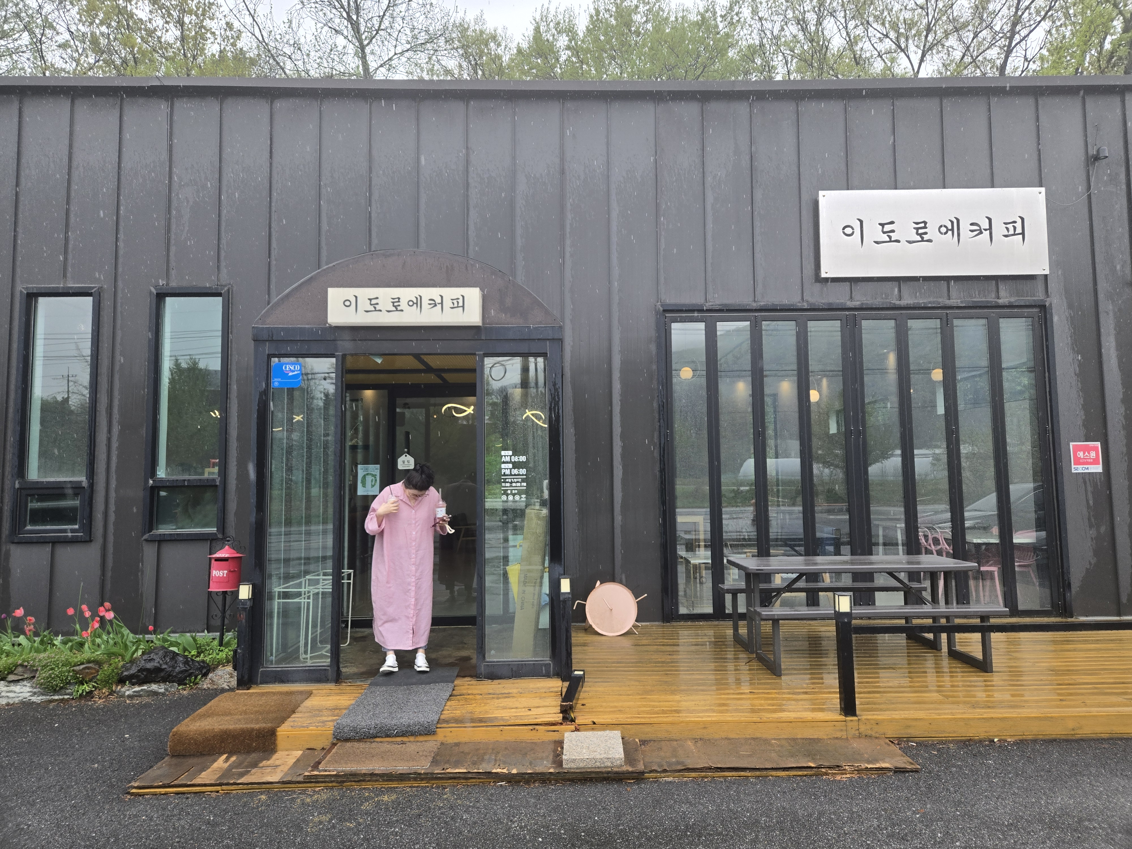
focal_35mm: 23
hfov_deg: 73.9
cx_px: 566
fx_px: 752
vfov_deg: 58.9
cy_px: 424
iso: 80
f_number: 1.8
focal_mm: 5.4
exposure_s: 1/836
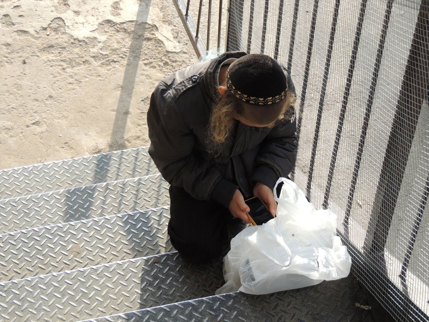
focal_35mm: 90
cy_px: 161
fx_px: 1115
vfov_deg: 16.4
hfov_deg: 21.8
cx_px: 214
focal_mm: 16
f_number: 4.1
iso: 280
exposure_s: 1/400
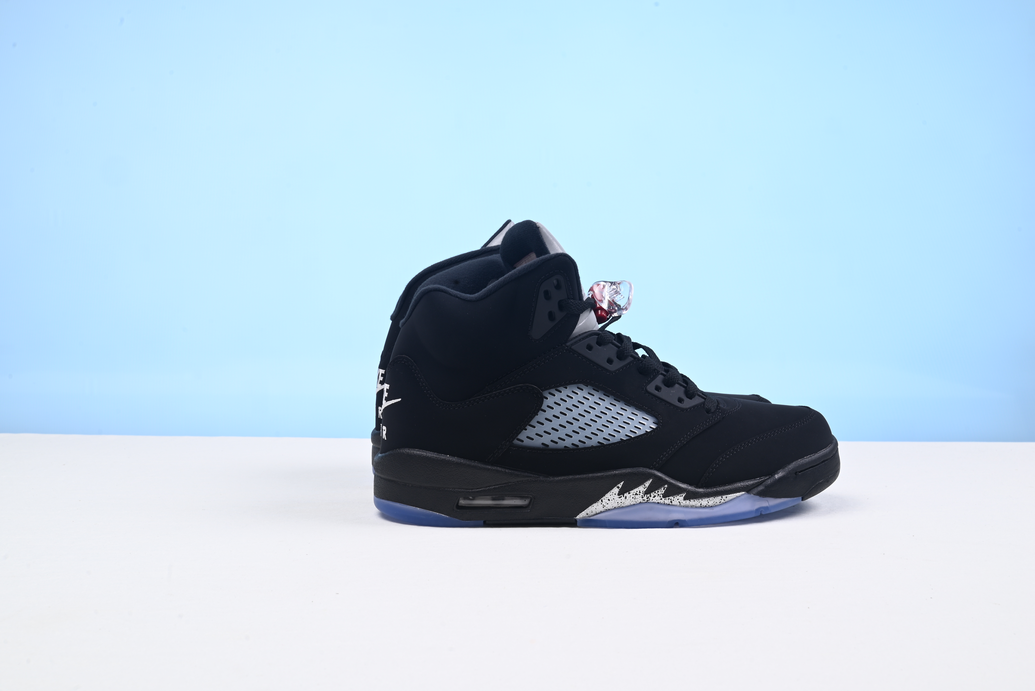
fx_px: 1150
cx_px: 518
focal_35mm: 40
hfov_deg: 48.4
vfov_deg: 33.4
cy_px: 346
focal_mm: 40
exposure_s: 1/2
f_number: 16
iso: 100
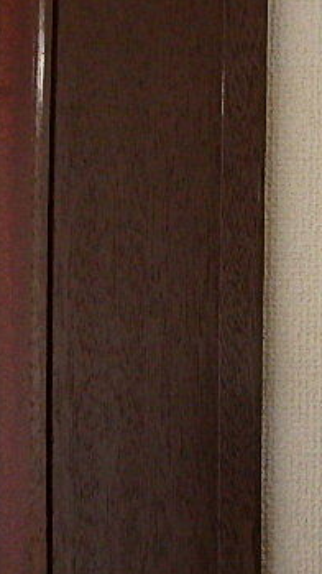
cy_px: 288
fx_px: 638
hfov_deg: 23.4
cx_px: 467
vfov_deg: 48.4
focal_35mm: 42
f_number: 3.5
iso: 800
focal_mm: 3.7
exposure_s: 1/125
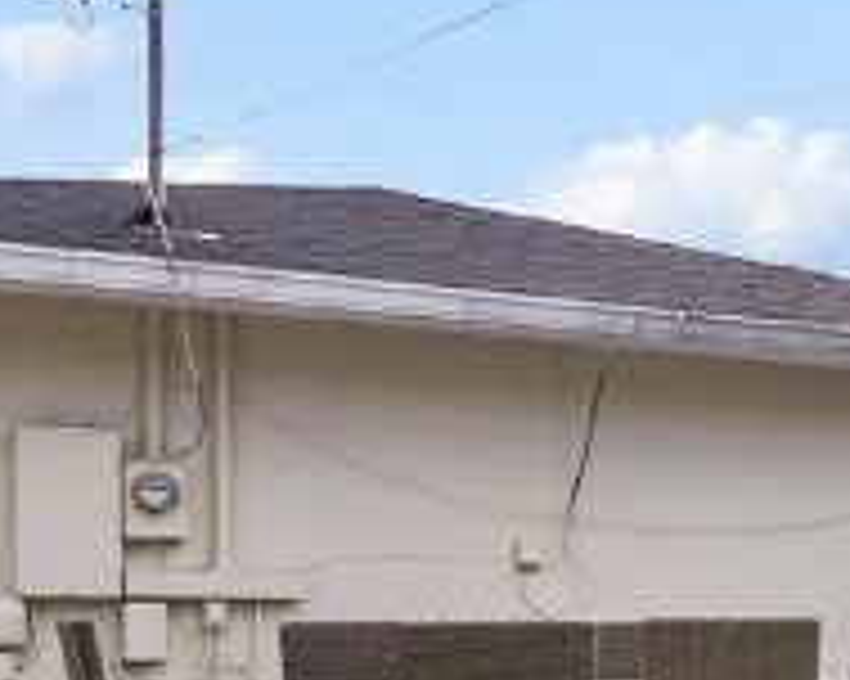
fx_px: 1861
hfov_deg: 18.4
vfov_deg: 20.0
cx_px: 1642
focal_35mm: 74
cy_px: 694
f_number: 7.1
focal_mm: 7
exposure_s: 1/400
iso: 200
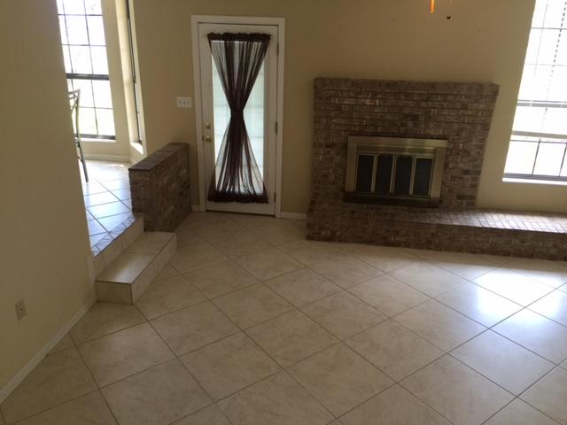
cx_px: 284
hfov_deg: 61.7
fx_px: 475
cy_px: 212
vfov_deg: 48.2
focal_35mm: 29
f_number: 2.2
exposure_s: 1/30
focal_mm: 4.15
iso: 32
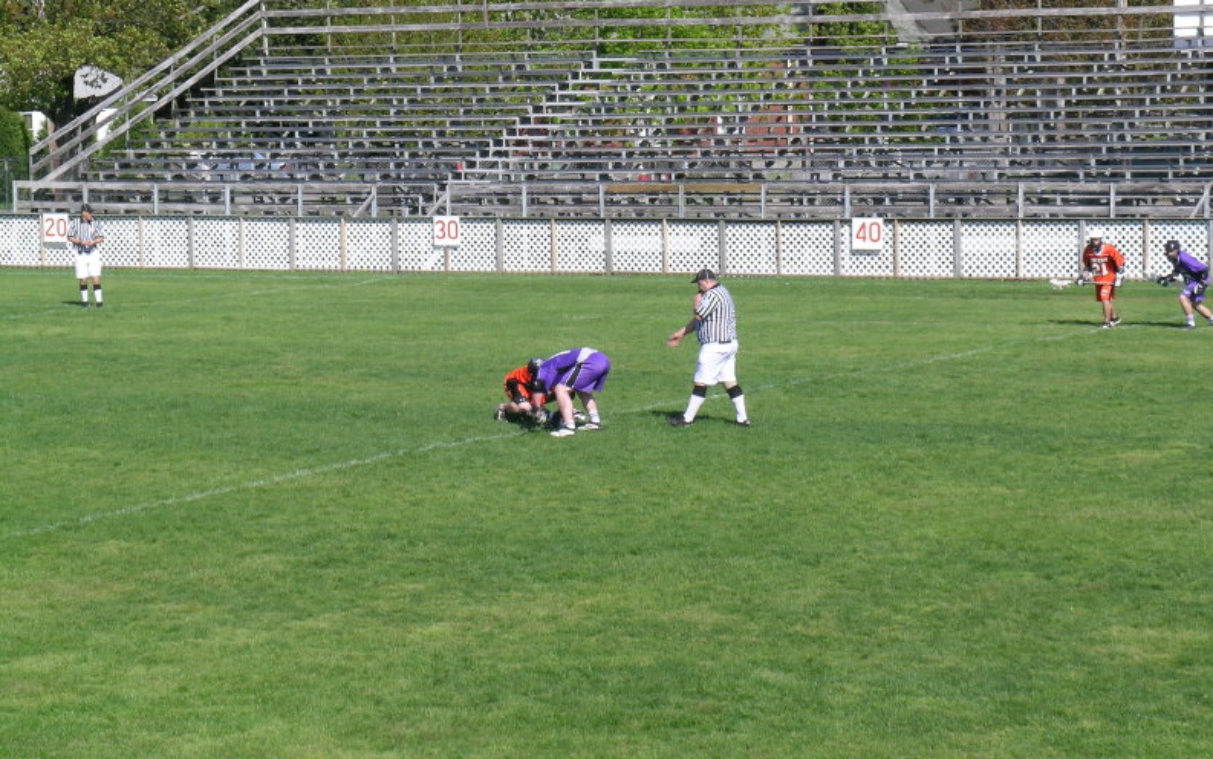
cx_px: 610
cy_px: 331
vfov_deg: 10.6
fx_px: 4100
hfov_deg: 16.8
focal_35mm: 124
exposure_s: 1/154
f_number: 7.3
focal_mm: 24
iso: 50
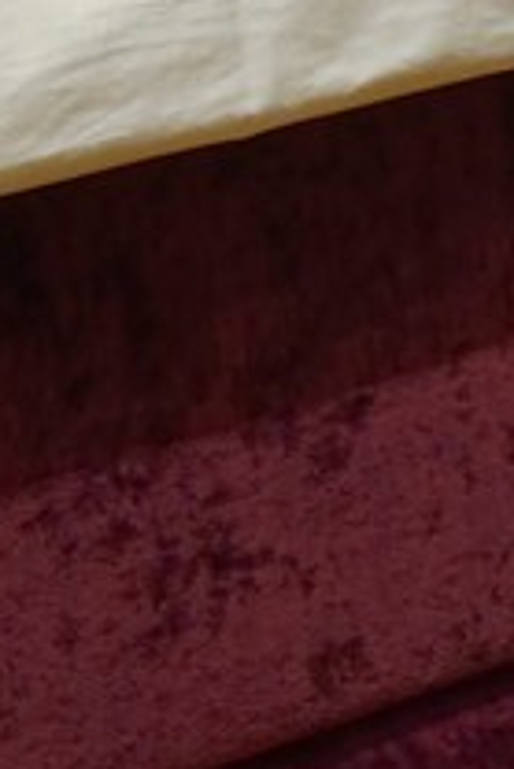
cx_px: 1930
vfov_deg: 7.5
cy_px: -451
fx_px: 5751
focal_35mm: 269
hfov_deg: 4.7
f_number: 6.3
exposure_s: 1/2.5
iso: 800
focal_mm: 35
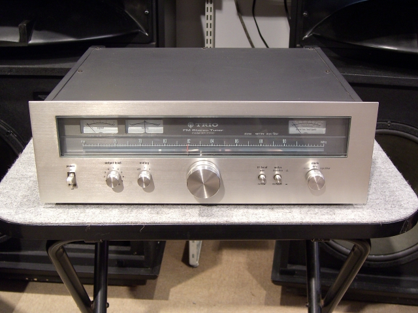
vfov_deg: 31.5
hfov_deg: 41.2
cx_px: 209
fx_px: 555
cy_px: 156
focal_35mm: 46
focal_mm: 9.5
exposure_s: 1/20
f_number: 3.1
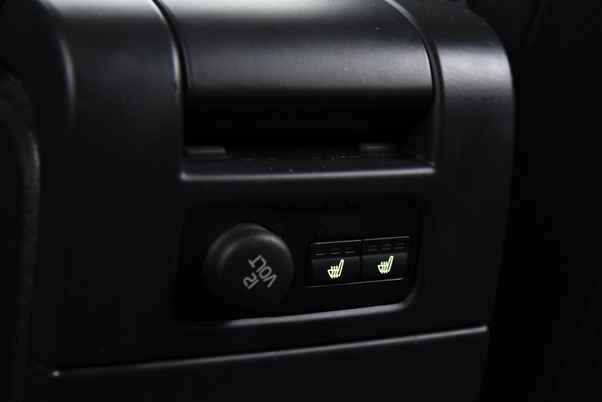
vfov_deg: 16.1
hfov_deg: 23.9
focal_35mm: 85
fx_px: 1422
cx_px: 330
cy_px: 244
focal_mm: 58
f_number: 4
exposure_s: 1/13
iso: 4000
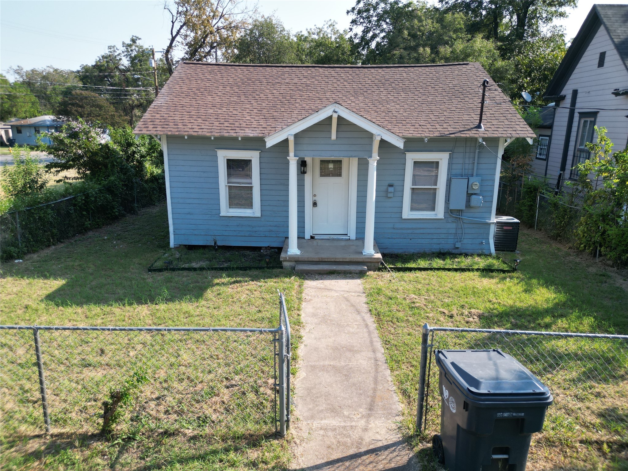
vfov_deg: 56.8
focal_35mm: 24
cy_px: 236
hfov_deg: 71.6
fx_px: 435
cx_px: 314
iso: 200
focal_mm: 6.72
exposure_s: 1/1500
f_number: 1.7
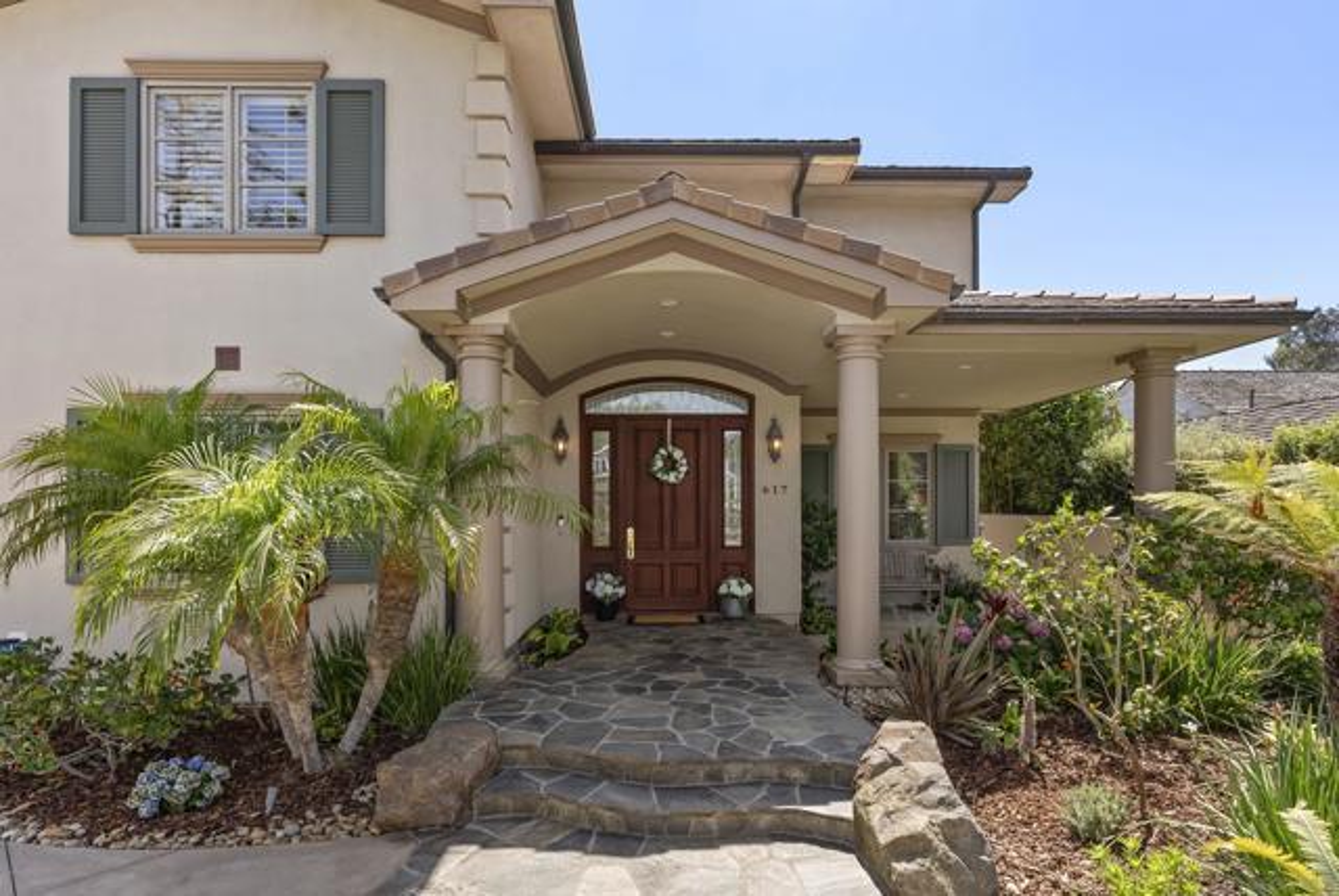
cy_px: 448
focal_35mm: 19
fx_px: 707
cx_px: 670
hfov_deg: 86.9
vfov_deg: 64.7
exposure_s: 1/250
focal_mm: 19
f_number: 8
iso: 500
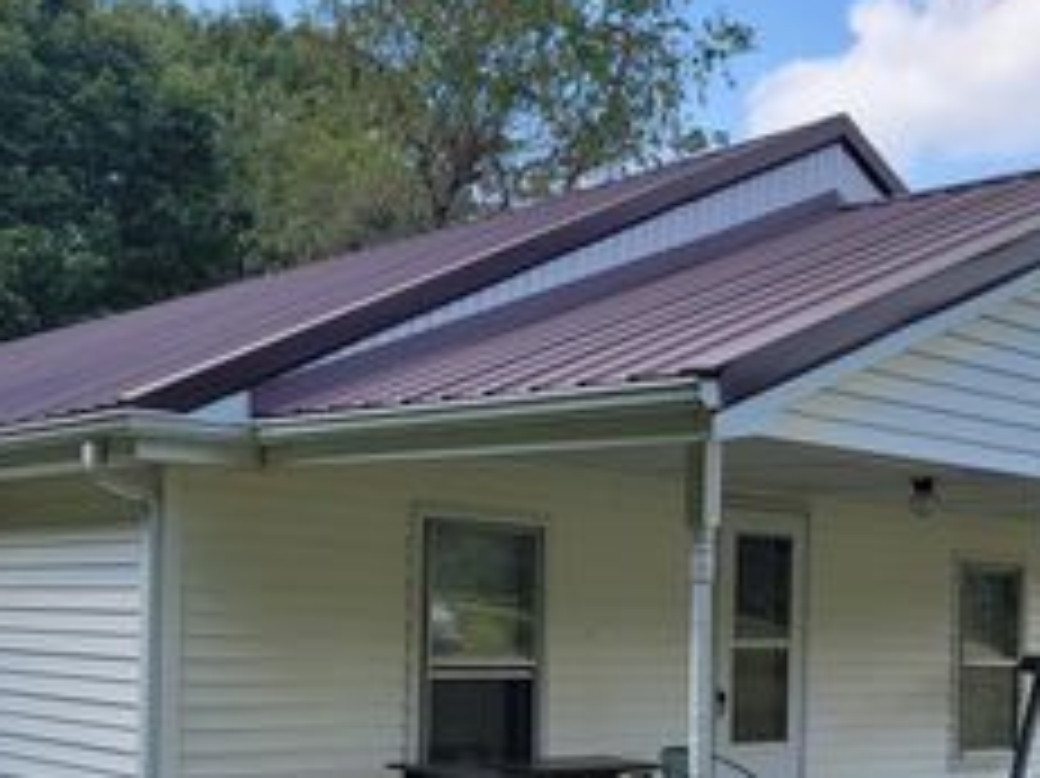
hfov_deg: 36.8
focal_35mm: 52
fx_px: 1561
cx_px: 450
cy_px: 636
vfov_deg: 27.4
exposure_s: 1/379
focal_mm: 6.7
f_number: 1.8
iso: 16
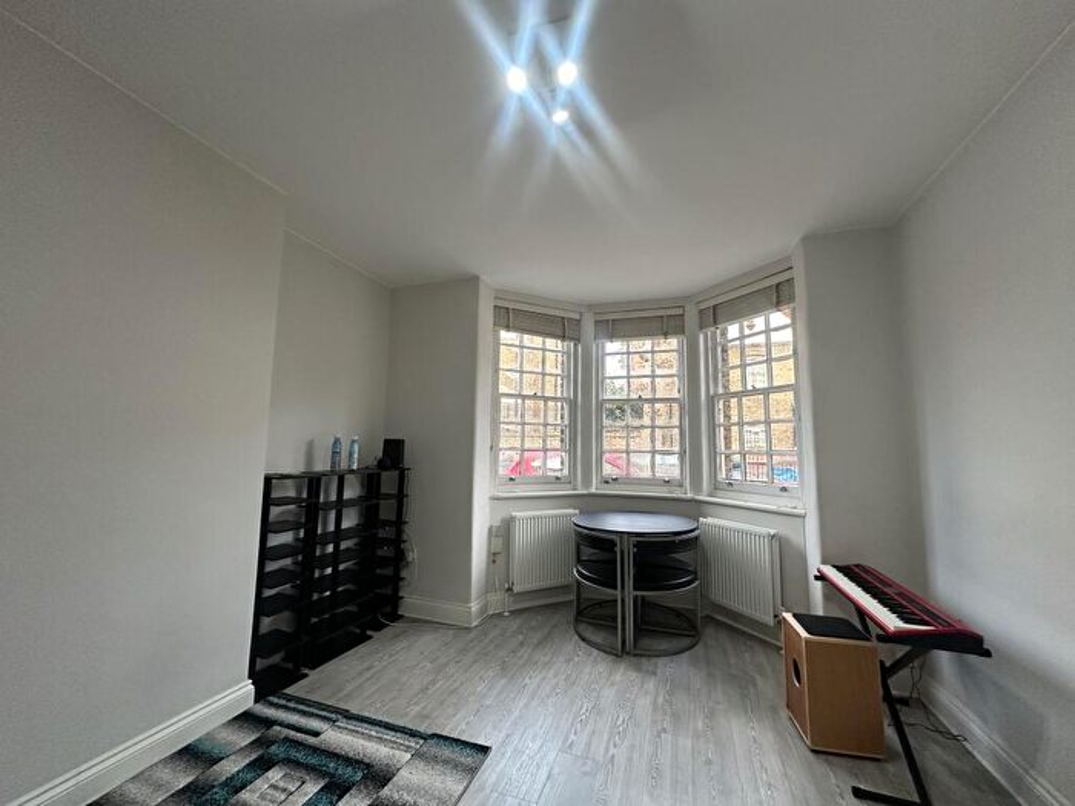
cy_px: 403
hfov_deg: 102.1
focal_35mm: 14
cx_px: 538
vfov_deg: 85.7
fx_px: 435
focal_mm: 2.22
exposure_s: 1/99
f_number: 2.2
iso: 160
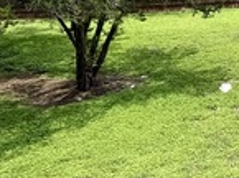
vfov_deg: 22.6
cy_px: 0
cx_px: 382
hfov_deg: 23.3
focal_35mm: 62
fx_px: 427
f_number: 2.2
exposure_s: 1/876
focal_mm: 2.22
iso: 64
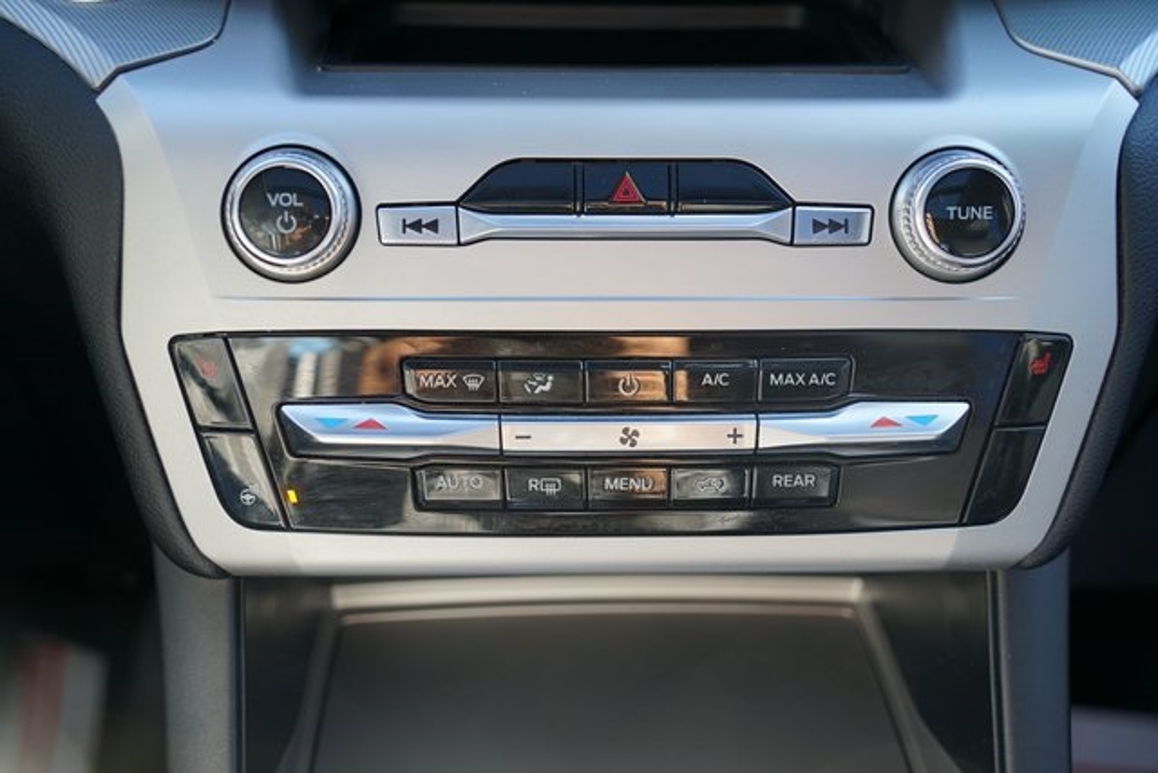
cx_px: 579
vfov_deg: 31.2
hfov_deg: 45.4
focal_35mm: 43
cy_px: 386
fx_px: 1383
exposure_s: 1/60
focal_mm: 43
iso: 160
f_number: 4
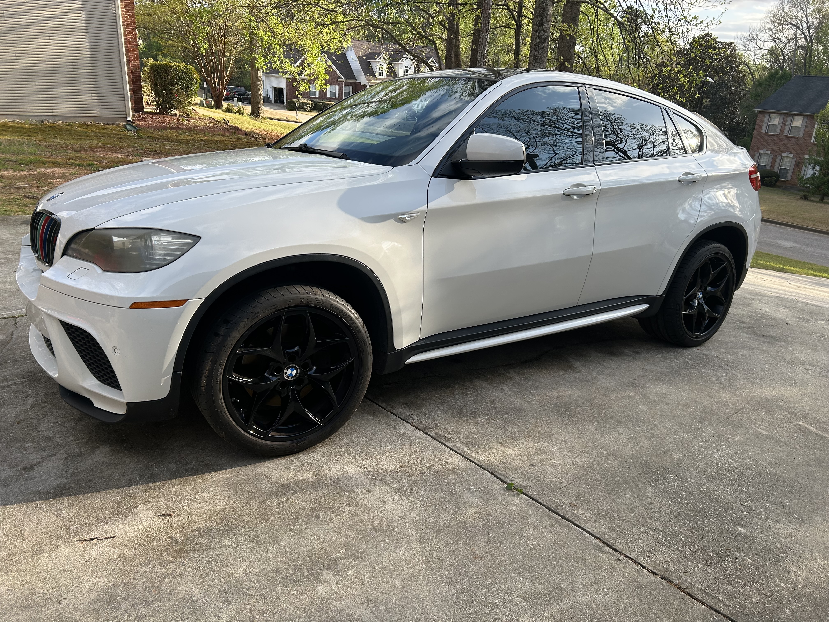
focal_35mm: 26
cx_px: 414
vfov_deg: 53.1
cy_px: 311
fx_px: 623
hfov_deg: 67.3
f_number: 1.5
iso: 50
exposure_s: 1/1029
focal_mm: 5.7
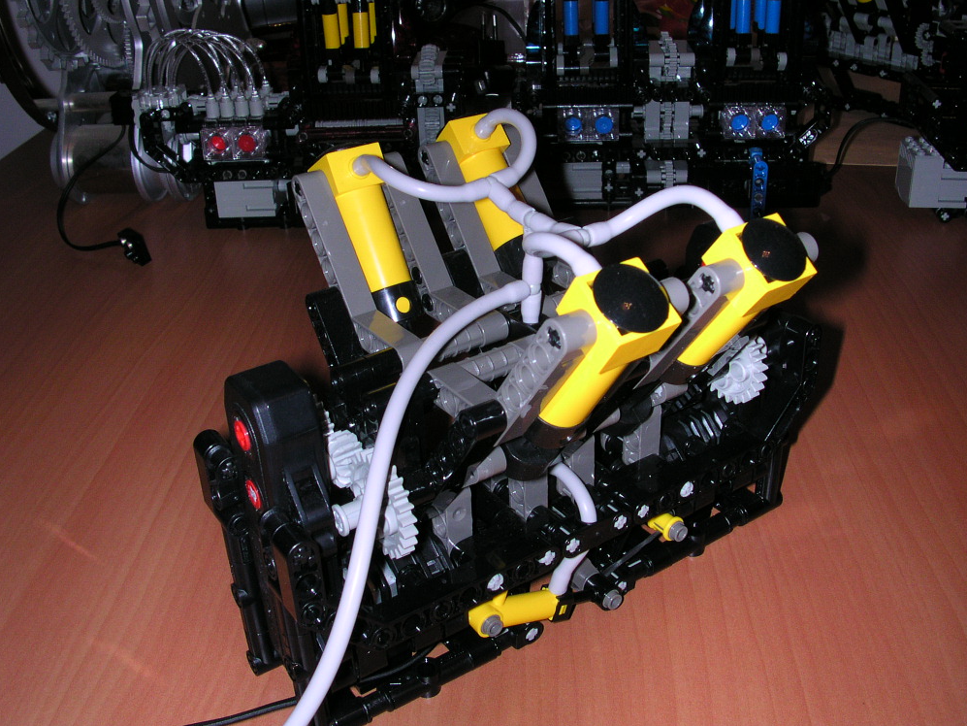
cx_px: 493
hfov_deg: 49.0
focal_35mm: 38
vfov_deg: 37.7
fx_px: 1062
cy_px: 364
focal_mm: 5.6
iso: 100
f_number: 4.5
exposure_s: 1/60
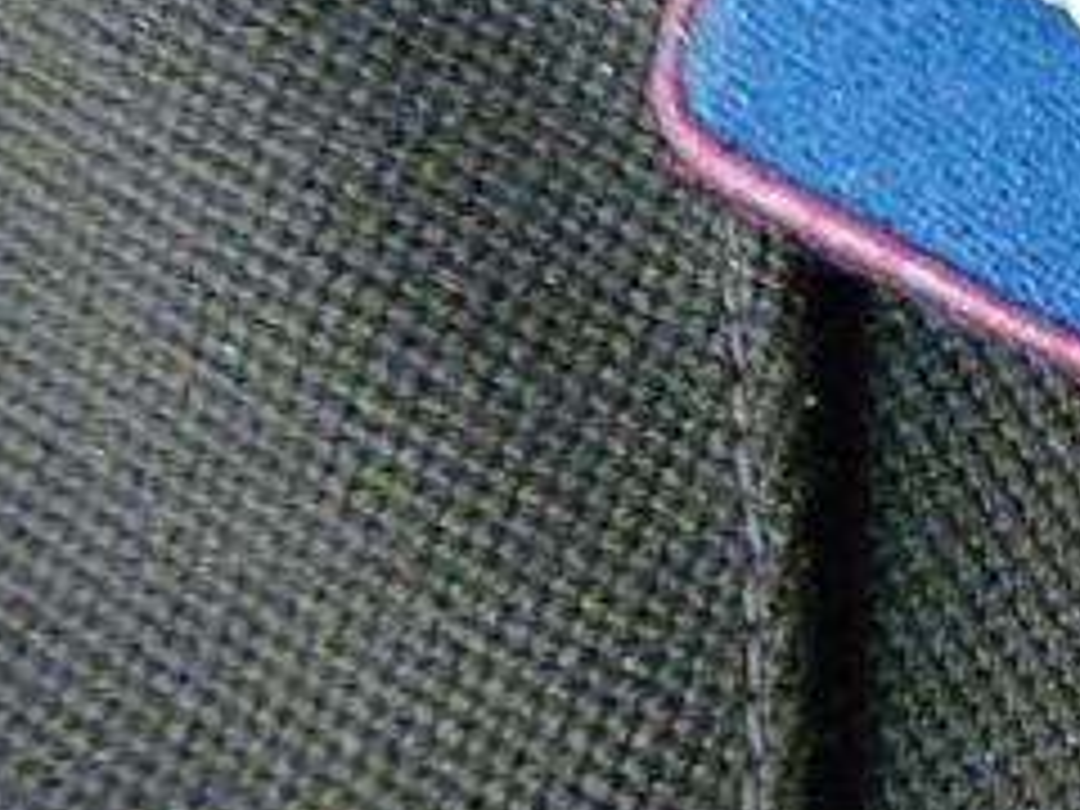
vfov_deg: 15.1
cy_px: -436
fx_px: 2808
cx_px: 1544
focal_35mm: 90
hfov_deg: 19.4
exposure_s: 1/50
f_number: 2.8
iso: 800
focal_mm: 4.8
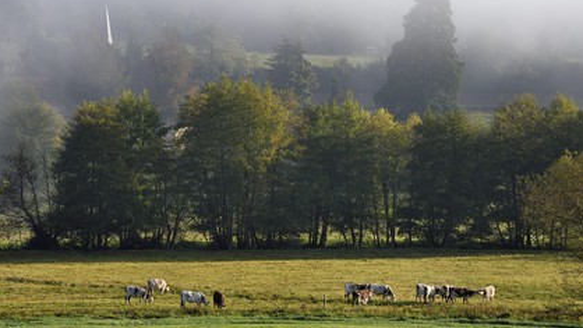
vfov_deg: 6.8
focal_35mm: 179
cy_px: 155
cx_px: 292
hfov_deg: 12.0
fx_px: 2767
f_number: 8
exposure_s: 1/250
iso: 200
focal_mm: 170
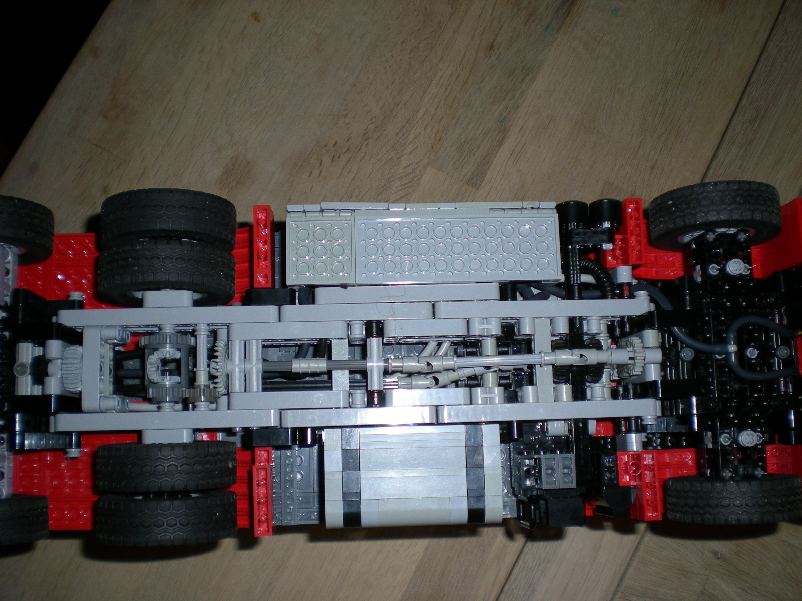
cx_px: 401
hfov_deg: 49.0
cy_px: 300
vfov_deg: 37.7
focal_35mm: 38
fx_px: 880
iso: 50
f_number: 3.1
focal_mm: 6.3
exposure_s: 1/60
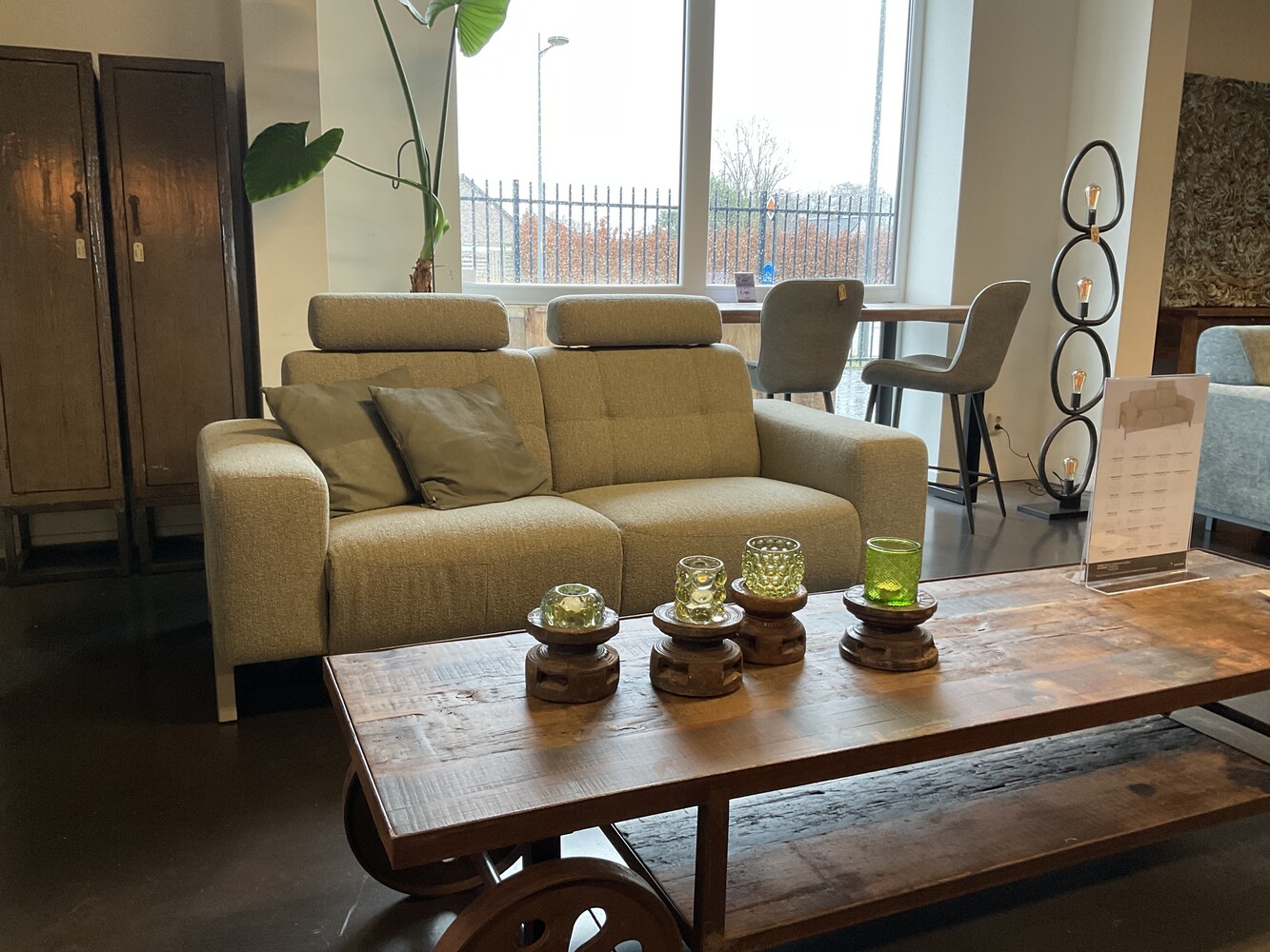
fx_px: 1064
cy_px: 476
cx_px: 635
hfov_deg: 61.7
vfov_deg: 48.2
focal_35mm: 29
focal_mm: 3
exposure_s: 1/50
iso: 80
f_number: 1.8
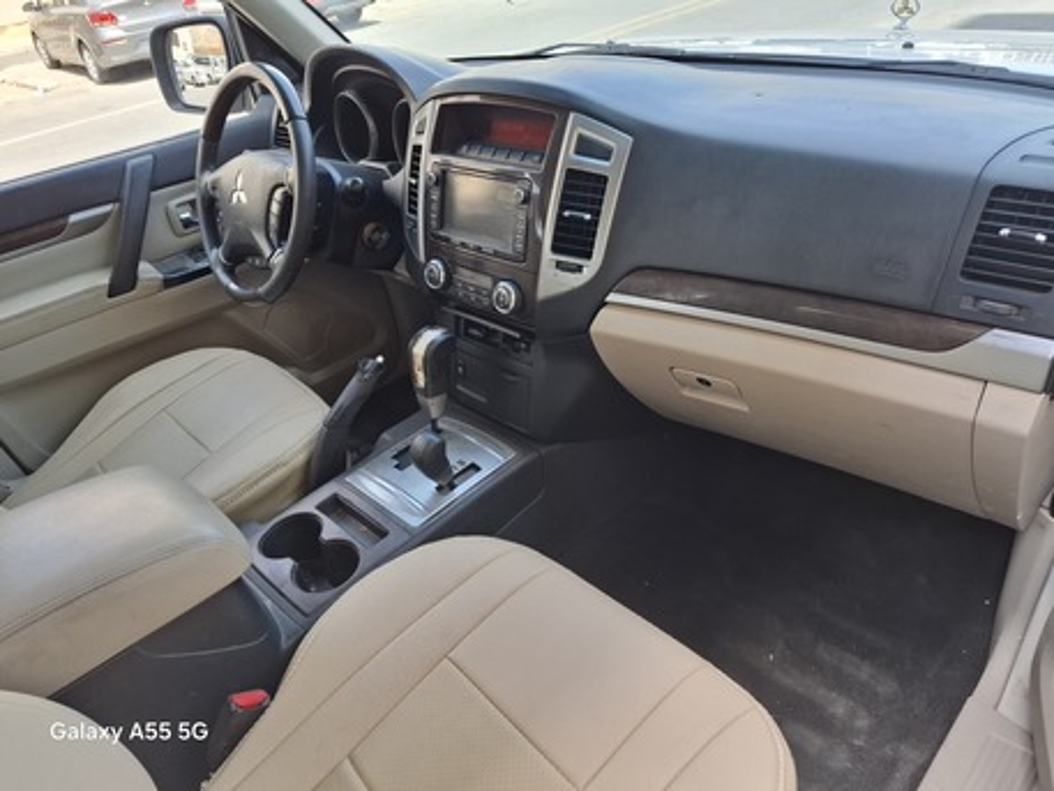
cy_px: 396
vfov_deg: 58.9
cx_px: 527
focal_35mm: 23
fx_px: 700
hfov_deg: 73.9
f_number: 1.8
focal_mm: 5.54
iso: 50
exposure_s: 1/107
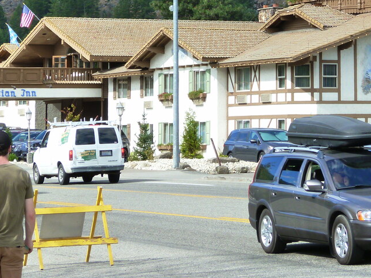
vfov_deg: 8.1
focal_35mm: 182
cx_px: 337
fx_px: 1951
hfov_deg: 10.8
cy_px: 8
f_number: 5.1
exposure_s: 1/160
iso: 200
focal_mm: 16.4
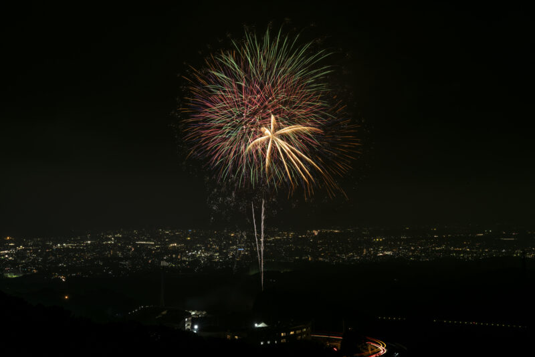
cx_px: 268
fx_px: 922
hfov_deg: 32.4
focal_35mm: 62
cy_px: 178
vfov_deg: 21.9
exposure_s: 16
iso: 100
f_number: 16
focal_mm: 62
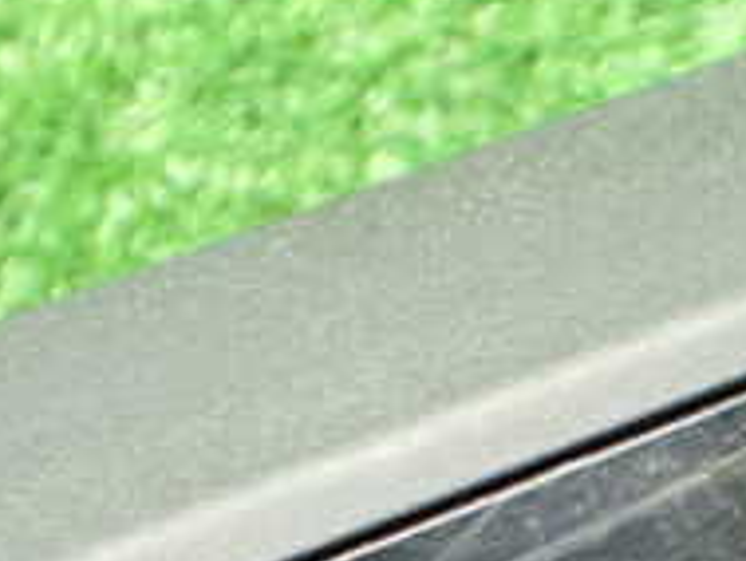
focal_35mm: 95
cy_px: 735
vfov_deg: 14.9
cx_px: 845
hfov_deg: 19.6
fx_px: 2049
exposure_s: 1/30
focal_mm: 5.4
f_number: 2.3
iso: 800
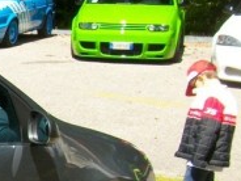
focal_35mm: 148
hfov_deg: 12.0
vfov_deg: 9.9
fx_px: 1030
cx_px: -223
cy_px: 197
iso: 80
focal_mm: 5.7
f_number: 5.5
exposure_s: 1/171
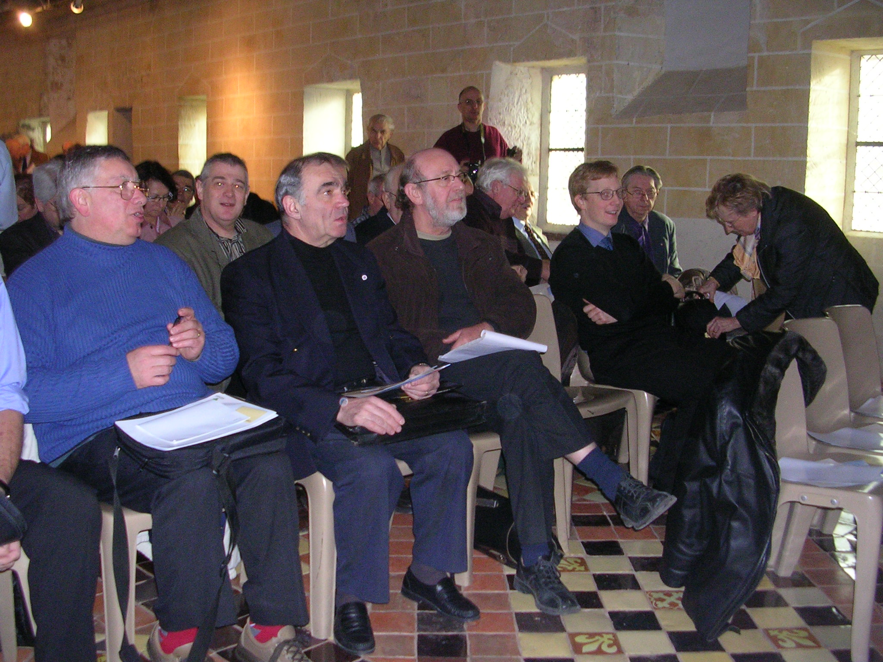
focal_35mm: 38
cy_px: 331
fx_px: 969
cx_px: 442
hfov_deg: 49.0
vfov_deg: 37.7
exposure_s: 1/60.1
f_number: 2.8
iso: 168
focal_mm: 5.8
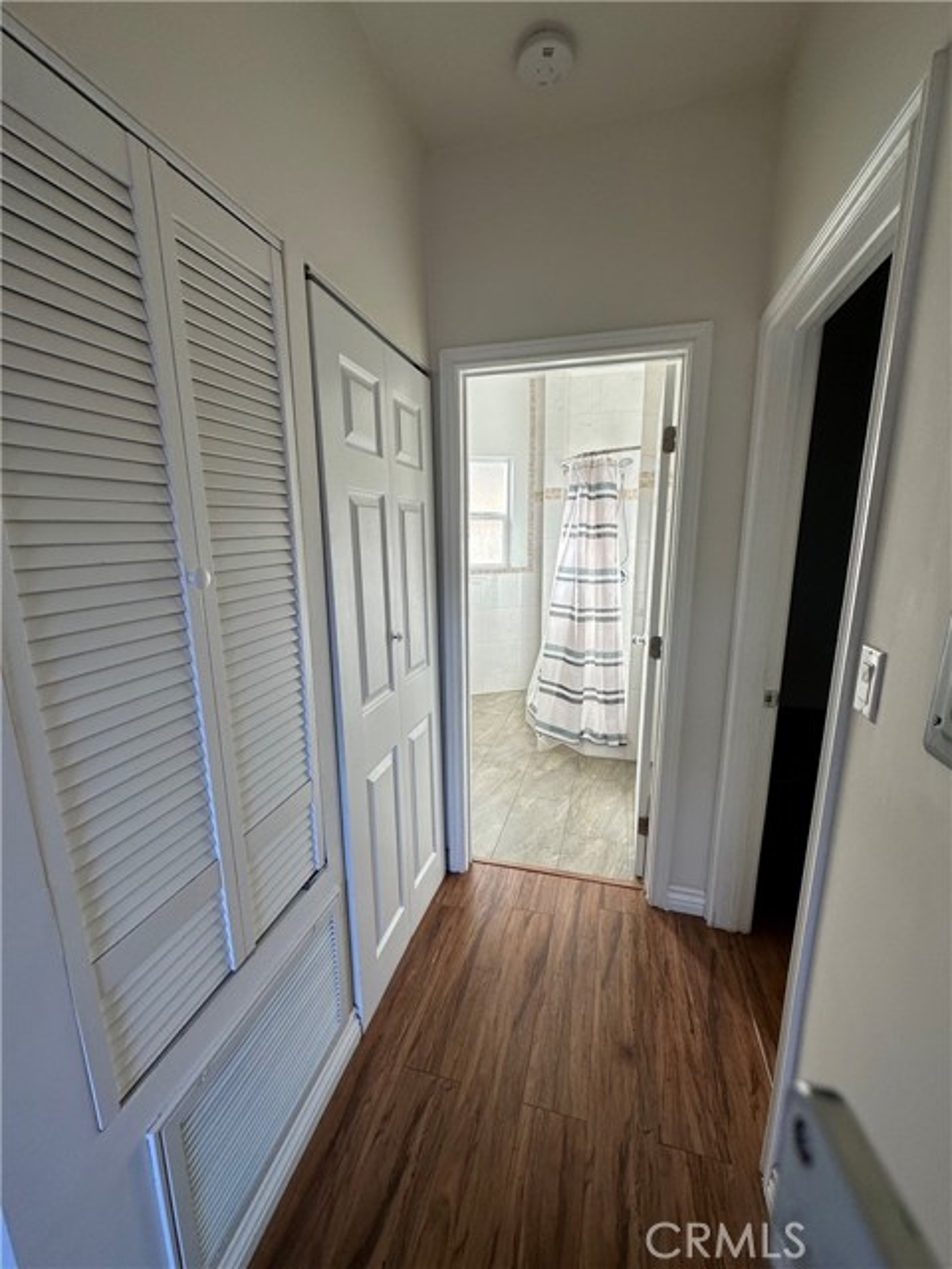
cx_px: 476
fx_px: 513
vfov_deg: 102.1
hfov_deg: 85.7
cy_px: 634
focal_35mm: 14
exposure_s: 1/99
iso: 40
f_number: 2.2
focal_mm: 2.22
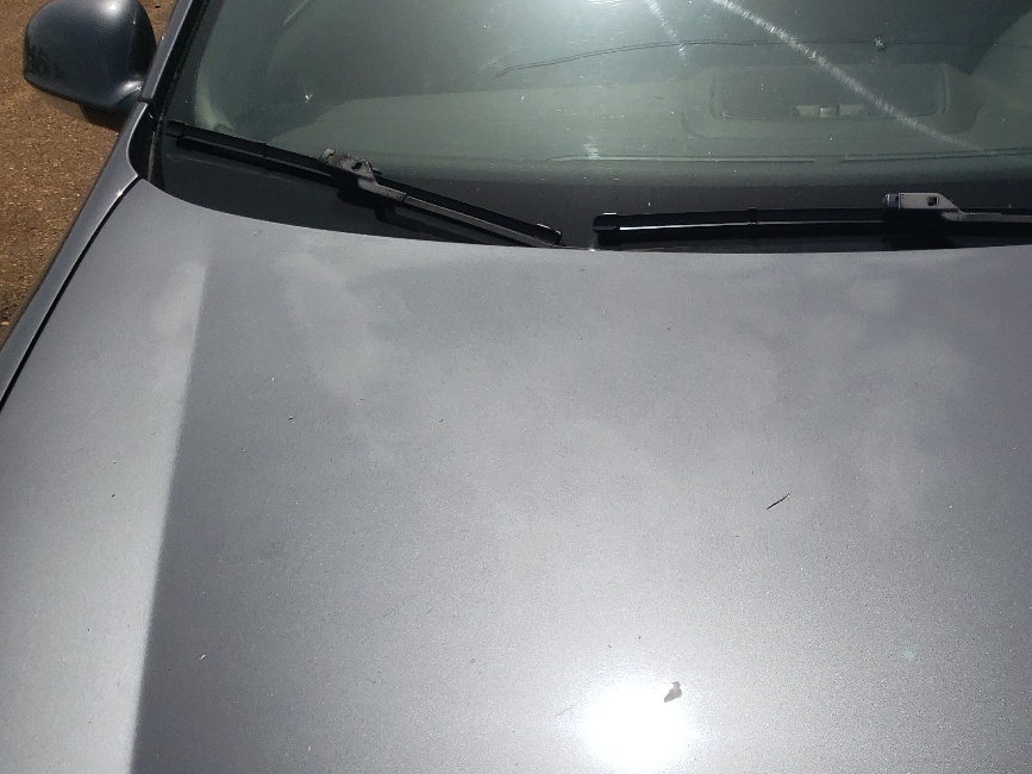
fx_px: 1431
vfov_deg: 29.1
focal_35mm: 48
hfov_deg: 38.0
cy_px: 685
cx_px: 849
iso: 52
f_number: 1.5
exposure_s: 1/10000
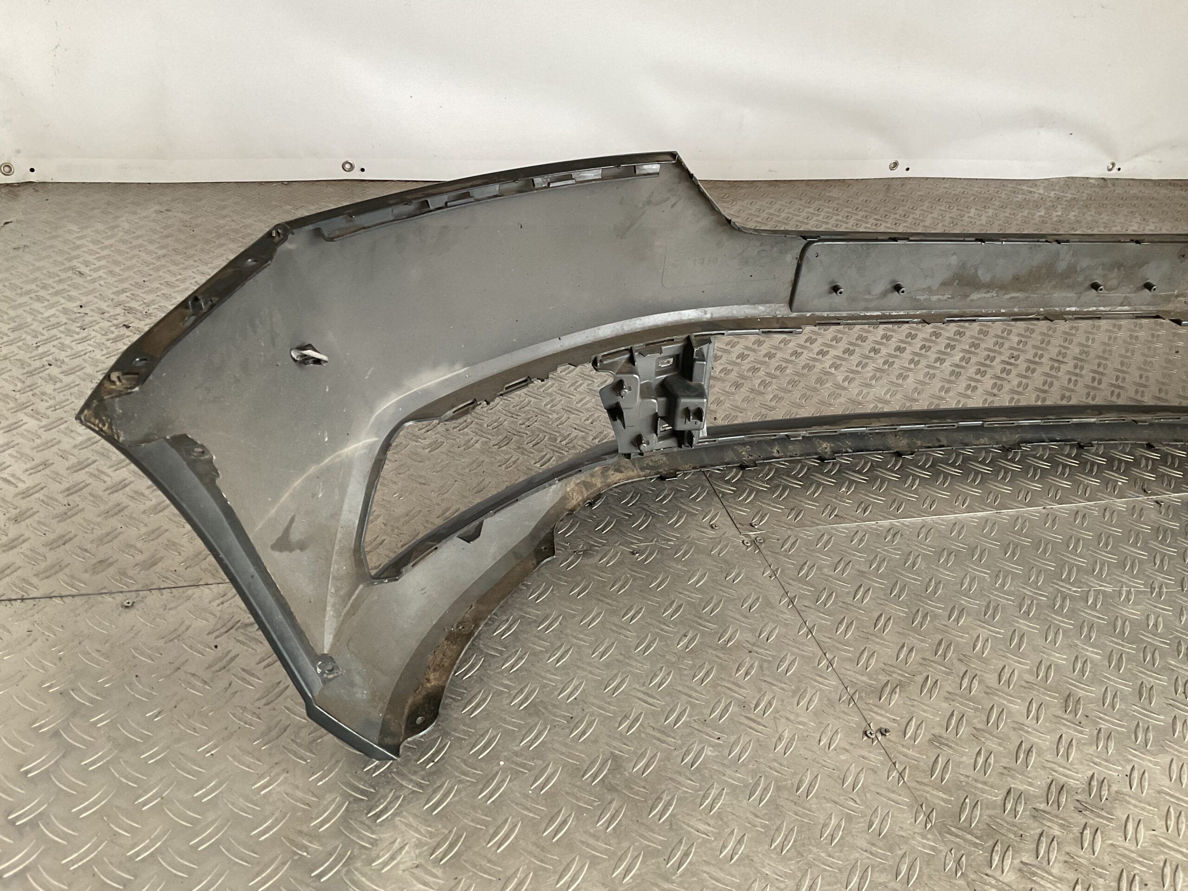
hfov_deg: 61.7
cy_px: 446
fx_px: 995
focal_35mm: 29
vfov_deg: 48.2
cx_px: 594
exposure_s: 1/60
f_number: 1.8
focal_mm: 3
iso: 64
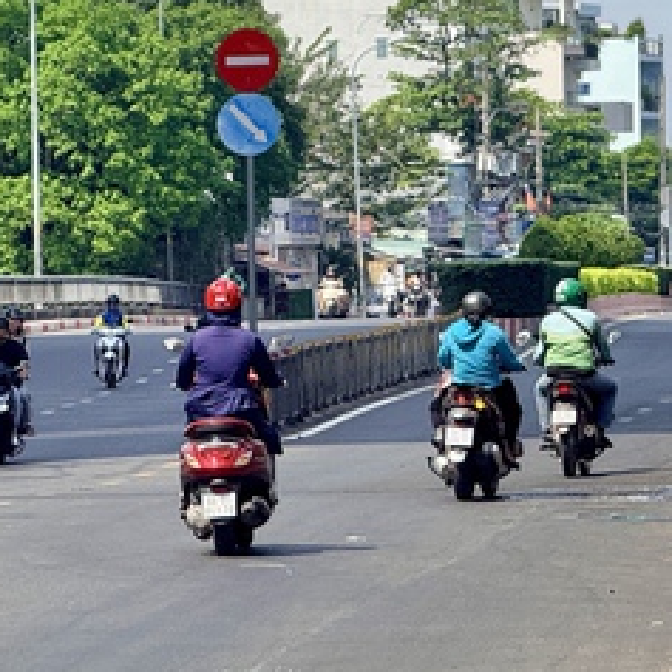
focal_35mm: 286
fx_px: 6282
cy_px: 17
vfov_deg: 6.1
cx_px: 116
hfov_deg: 6.1
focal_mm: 15.66
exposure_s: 1/951
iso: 64
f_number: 2.8
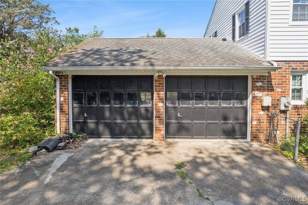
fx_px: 188
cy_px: 102
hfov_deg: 78.6
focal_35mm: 22
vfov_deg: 57.2
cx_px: 154
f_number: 2.8
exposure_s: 1/1500
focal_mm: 8.38
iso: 100
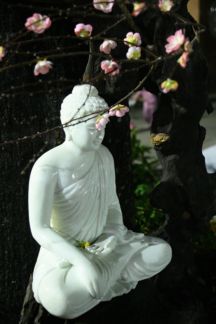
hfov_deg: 27.0
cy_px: 162
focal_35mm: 50
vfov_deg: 39.6
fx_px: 451
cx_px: 108
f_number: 4
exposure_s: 1/200
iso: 25600
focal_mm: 50
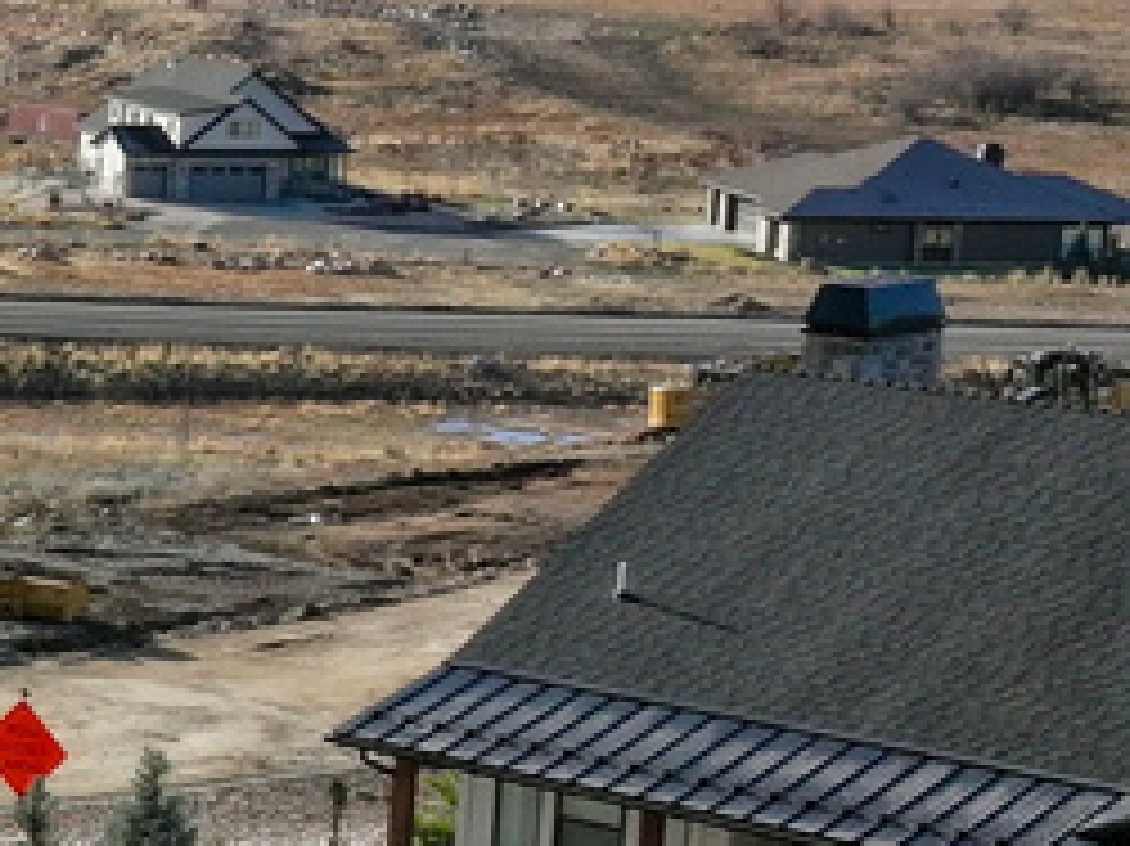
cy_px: -205
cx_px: -1031
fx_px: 3198
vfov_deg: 14.5
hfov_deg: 16.2
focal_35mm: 98
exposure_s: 1/400
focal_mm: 12.29
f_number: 8
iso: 100
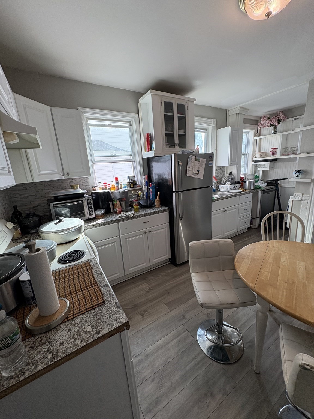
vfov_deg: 102.1
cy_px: 210
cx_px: 157
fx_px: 169
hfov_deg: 85.7
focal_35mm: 14
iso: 100
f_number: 2.2
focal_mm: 2.22
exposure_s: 1/127
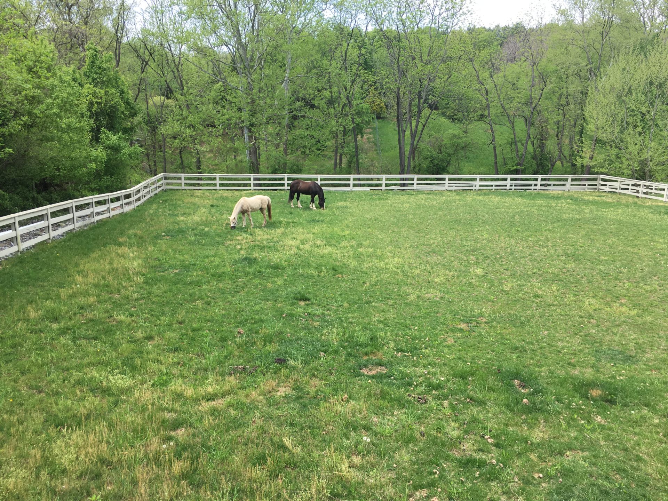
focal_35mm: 29
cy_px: 250
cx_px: 334
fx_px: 560
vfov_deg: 48.2
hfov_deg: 61.7
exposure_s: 1/557
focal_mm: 4.15
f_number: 2.2
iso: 25
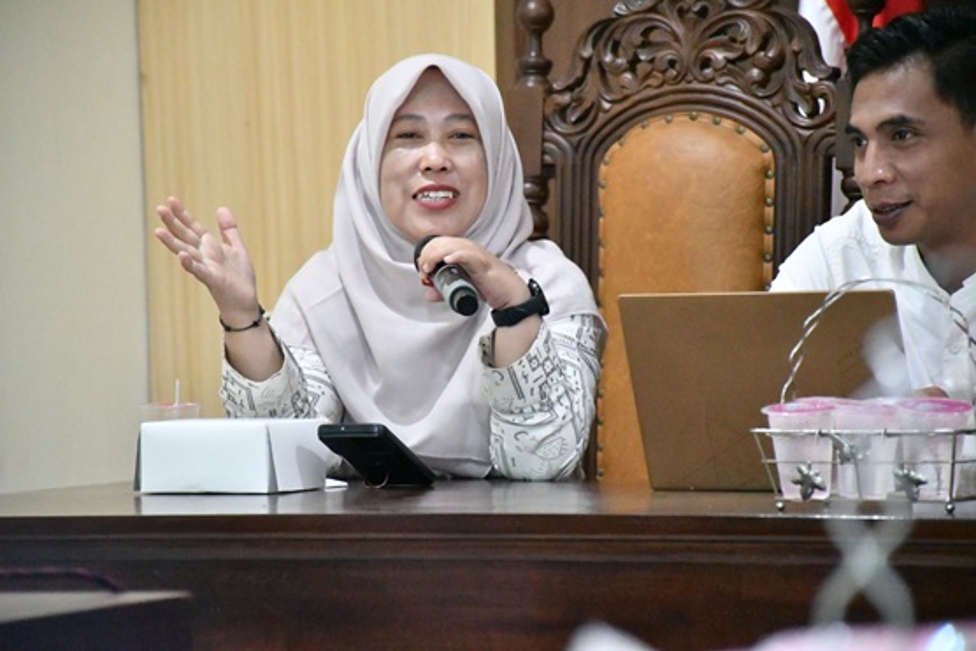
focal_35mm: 210
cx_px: 488
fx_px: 5694
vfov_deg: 6.5
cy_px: 326
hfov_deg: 9.8
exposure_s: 1/100
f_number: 5.6
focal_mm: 140
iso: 20000
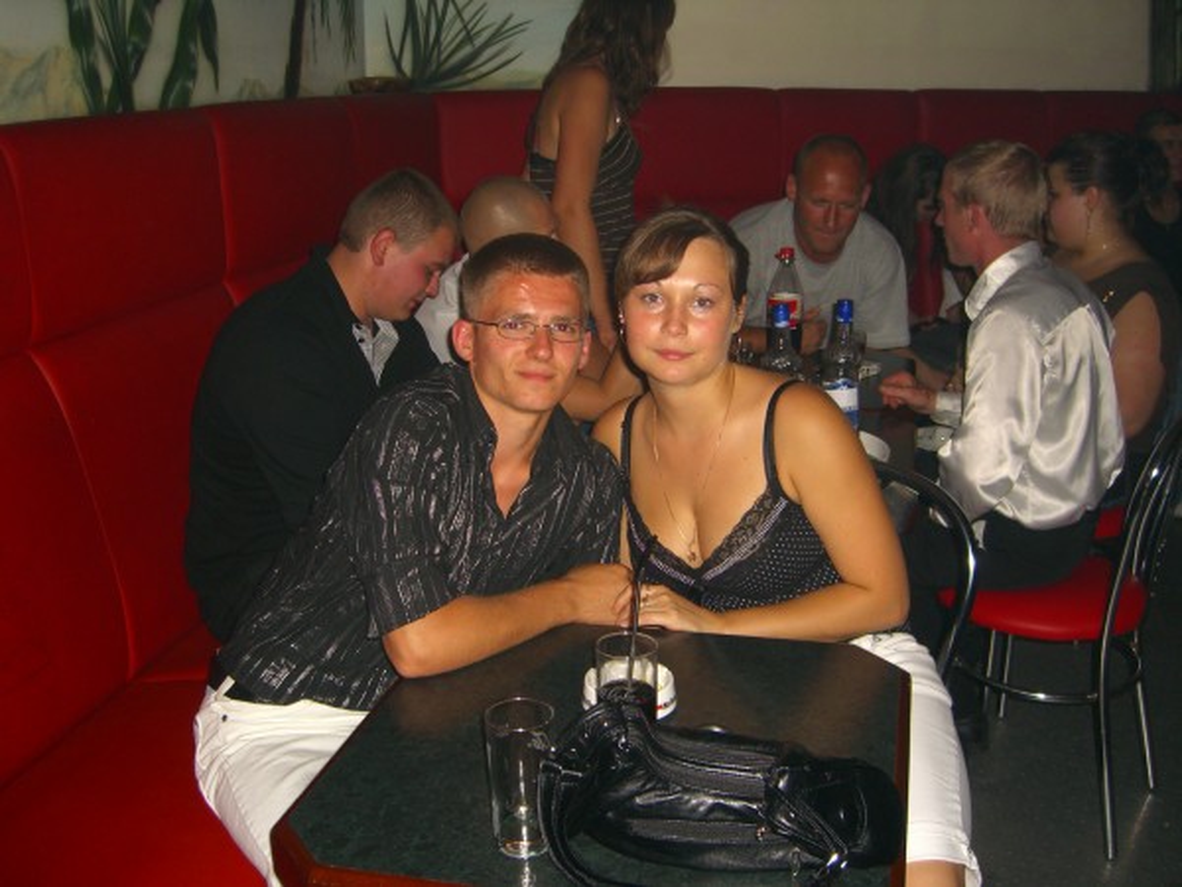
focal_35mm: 38
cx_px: 591
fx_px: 1298
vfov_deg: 37.7
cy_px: 444
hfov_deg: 49.0
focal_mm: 7.9
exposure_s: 1/60
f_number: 2.8
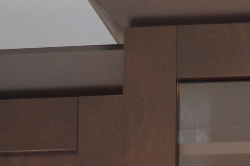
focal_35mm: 182
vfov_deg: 6.6
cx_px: 429
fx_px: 1261
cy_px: 549
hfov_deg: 10.7
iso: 500
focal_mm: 18
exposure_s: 1/60
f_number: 3.5
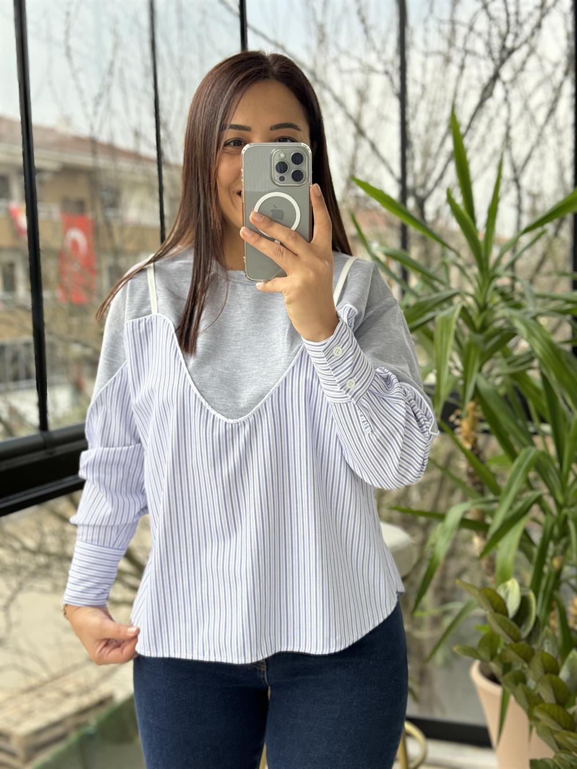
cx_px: 288
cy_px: 384
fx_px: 1067
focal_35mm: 48
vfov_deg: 39.7
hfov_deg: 30.3
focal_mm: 6.86
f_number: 1.78
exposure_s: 1/153
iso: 100
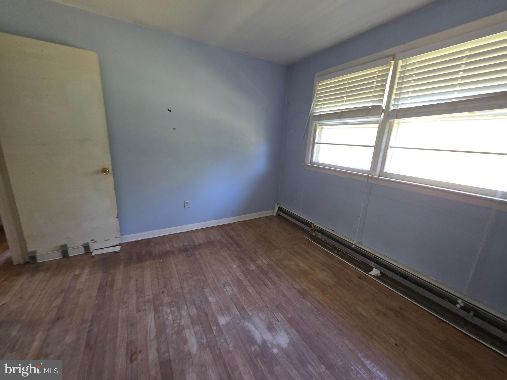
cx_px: 254
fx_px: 190
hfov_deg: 106.2
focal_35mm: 13
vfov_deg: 89.9
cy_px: 190
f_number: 1.9
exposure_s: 1/24
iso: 500
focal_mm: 2.2
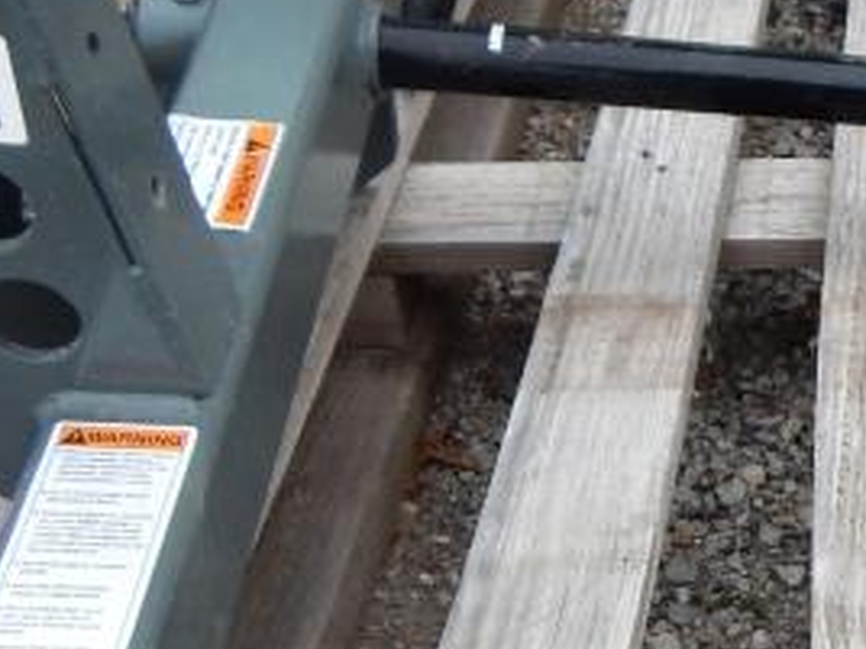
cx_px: 1057
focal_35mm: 84
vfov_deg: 17.3
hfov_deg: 21.5
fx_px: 2101
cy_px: 575
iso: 125
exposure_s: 1/100
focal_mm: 4
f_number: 3
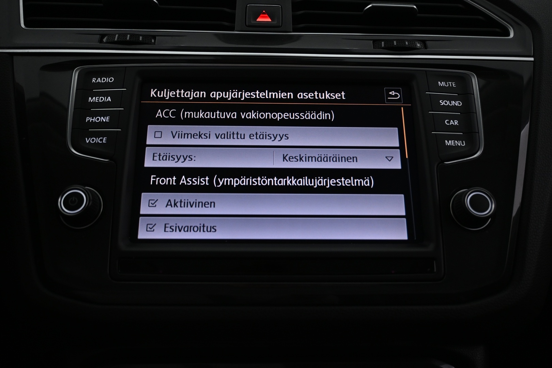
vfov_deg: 43.6
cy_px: 184
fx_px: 460
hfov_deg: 61.9
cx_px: 276
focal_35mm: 30
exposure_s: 1/30
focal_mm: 20
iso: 640
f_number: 3.8
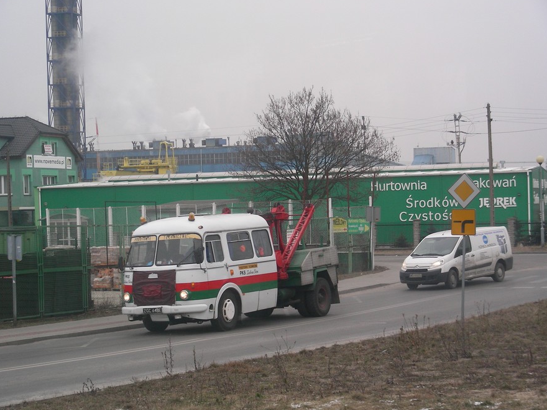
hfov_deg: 22.0
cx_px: 277
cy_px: 203
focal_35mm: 89
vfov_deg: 16.6
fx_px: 1406
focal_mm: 14.6
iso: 50
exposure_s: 1/164
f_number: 3.5
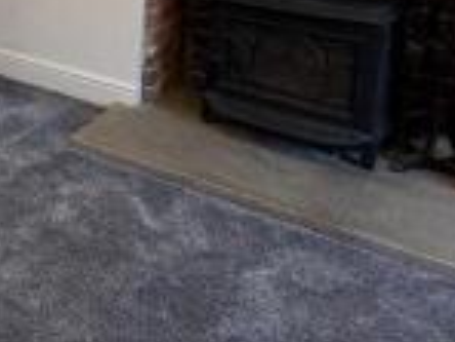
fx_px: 723
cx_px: -251
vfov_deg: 24.2
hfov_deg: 25.2
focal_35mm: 55
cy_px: -66
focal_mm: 2.22
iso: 200
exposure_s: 1/50
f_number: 2.2
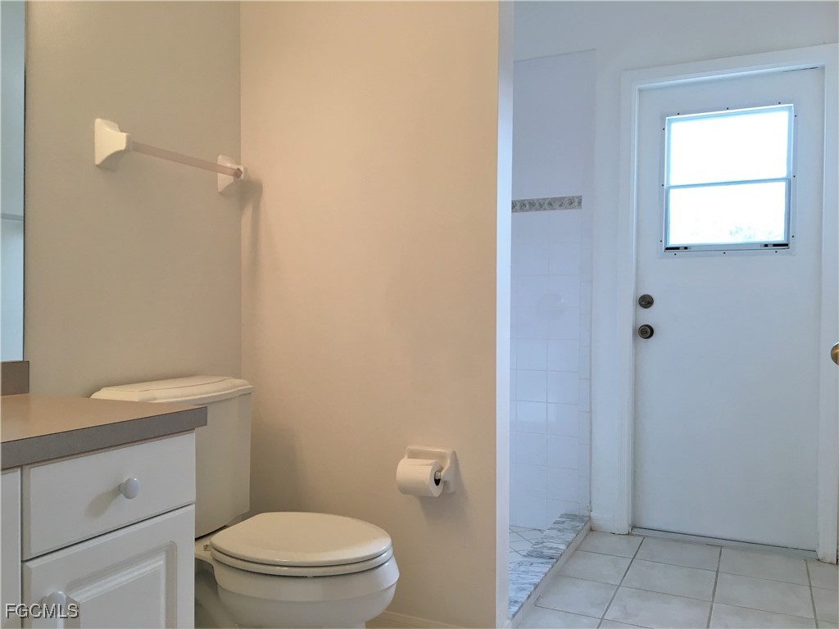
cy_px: 314
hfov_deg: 61.7
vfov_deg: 48.2
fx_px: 703
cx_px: 420
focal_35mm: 29
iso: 32
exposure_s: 1/40
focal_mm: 4.15
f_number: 2.2
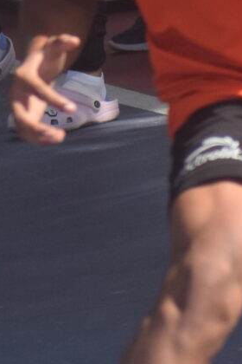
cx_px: 70
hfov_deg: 1.5
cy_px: -211
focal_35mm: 932
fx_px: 9397
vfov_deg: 2.2
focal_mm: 102
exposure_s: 1/1250
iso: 400
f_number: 5
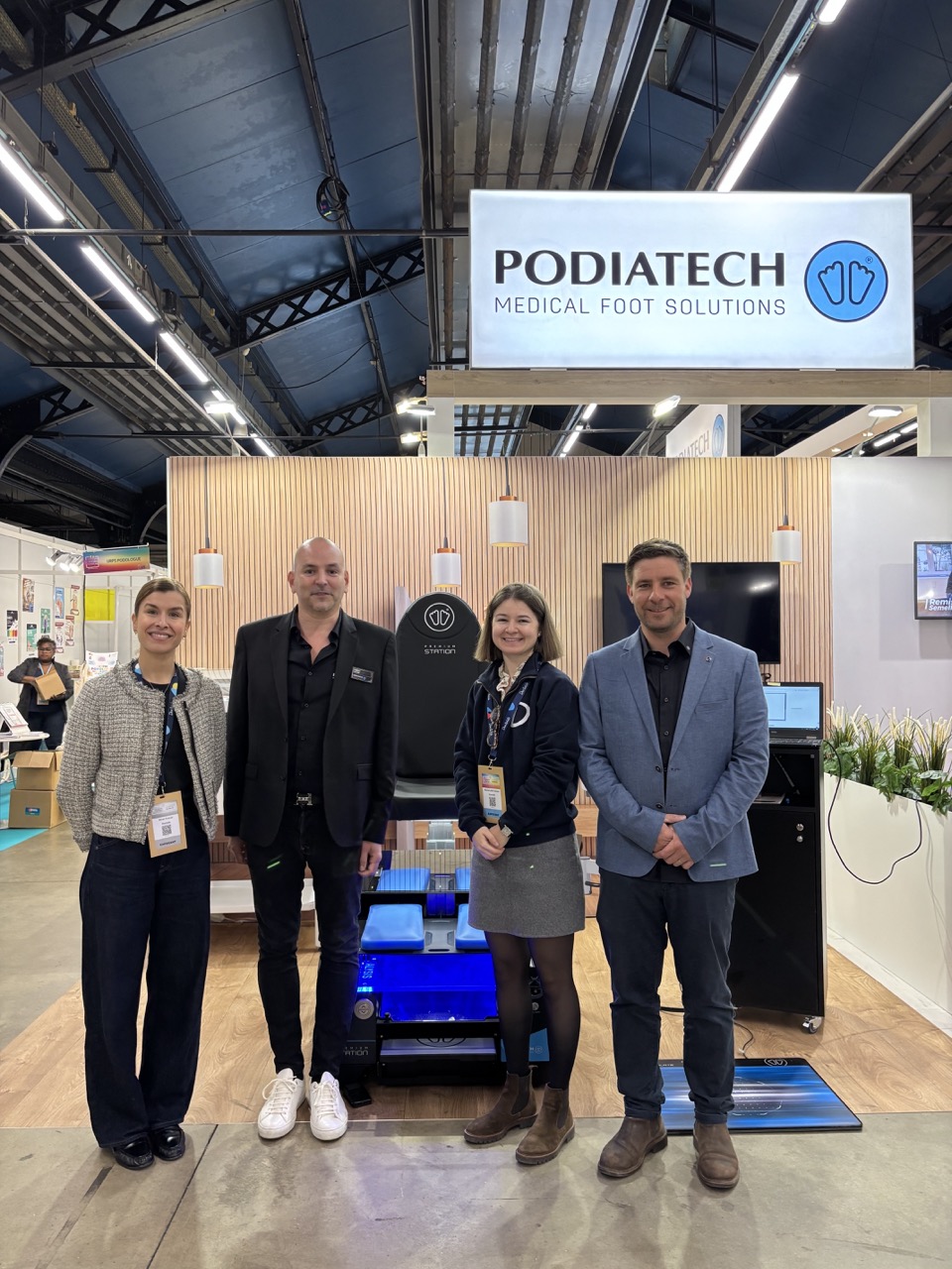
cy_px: 634
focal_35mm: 26
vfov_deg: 67.3
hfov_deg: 53.1
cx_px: 476
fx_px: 953
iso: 125
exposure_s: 1/50
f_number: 1.6
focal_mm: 5.96
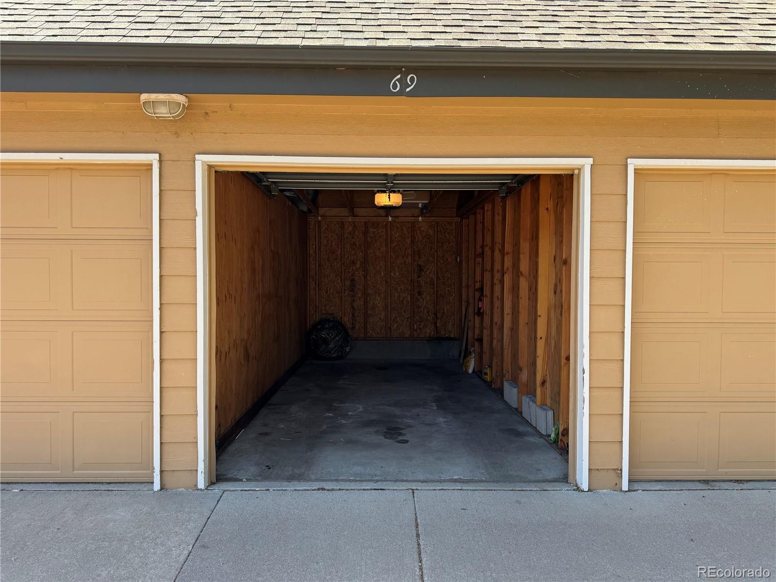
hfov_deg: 71.6
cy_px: 291
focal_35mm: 24
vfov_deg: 56.8
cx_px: 388
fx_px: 538
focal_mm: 6.76
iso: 80
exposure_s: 1/730
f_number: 1.78
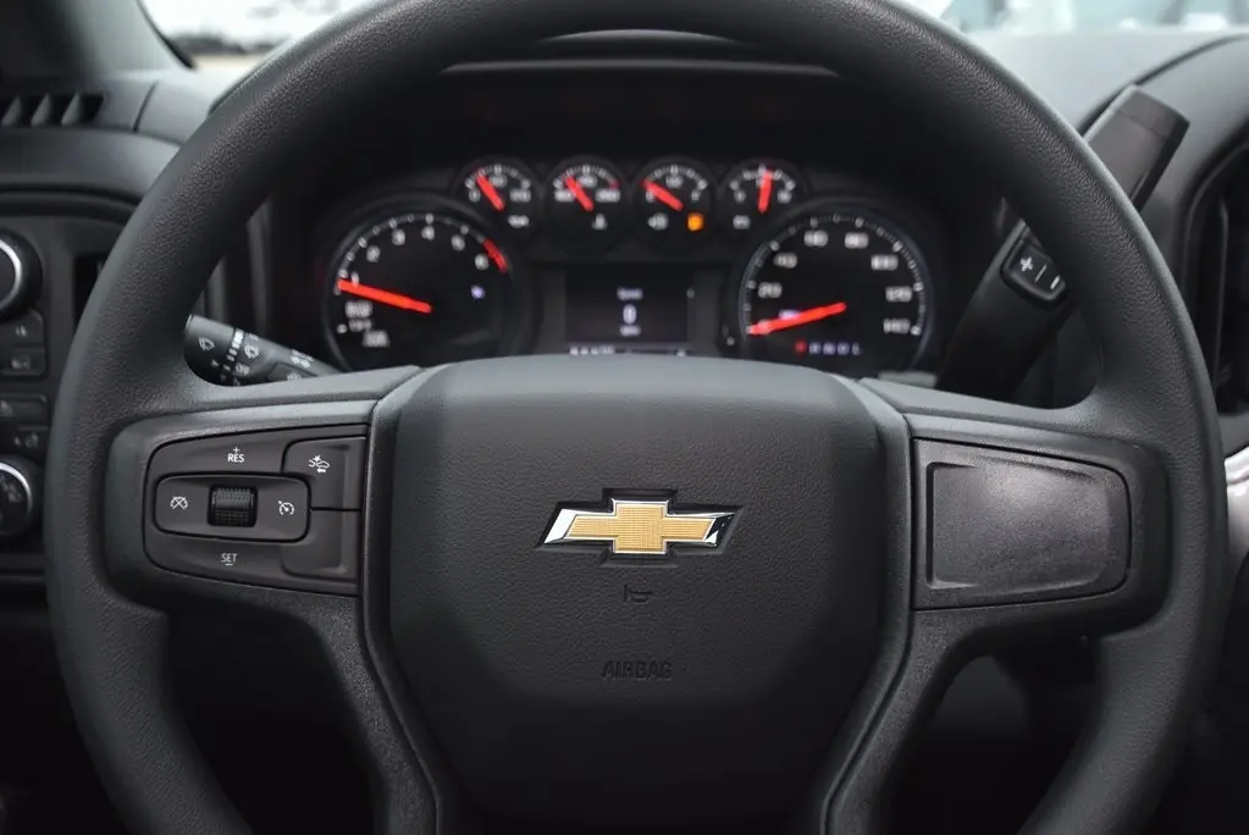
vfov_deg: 36.9
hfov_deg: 53.1
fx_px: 1250
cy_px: 418
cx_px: 624
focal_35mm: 36
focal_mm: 24
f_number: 4.5
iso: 400
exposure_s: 1/100
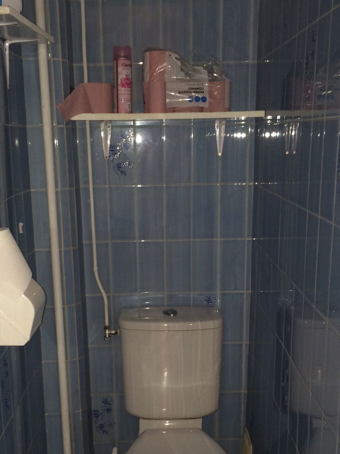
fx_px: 589
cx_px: 156
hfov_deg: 32.2
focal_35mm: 45
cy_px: 281
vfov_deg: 41.8
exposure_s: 1/16
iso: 100
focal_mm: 4.12
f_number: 2.2
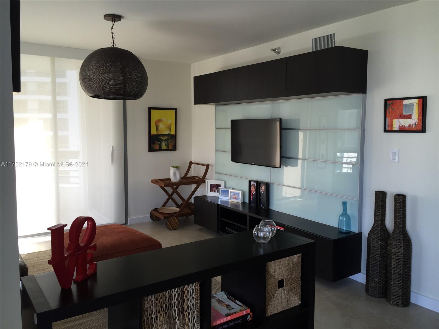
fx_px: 368
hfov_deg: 61.7
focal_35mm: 29
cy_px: 164
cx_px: 220
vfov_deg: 48.2
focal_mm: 4.15
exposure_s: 1/40
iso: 40
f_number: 2.2
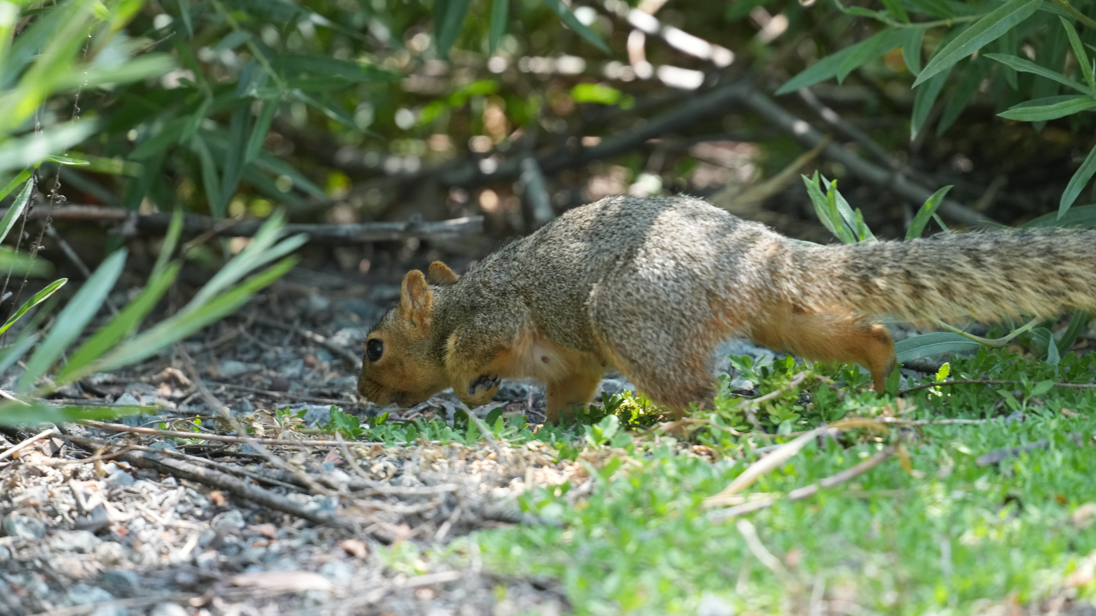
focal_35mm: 630
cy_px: 286
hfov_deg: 3.4
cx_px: 548
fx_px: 18308
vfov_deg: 1.9
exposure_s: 1/500
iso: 2500
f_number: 5.6
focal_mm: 600
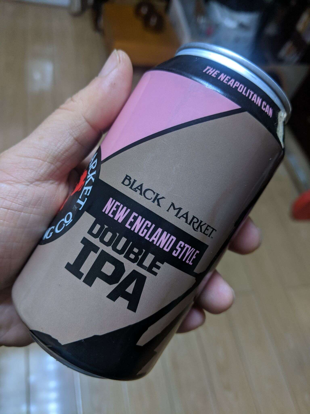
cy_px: 207
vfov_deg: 65.3
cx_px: 155
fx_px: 322
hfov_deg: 51.4
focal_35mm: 27
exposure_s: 1/60
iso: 131
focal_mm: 4.44
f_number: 1.8
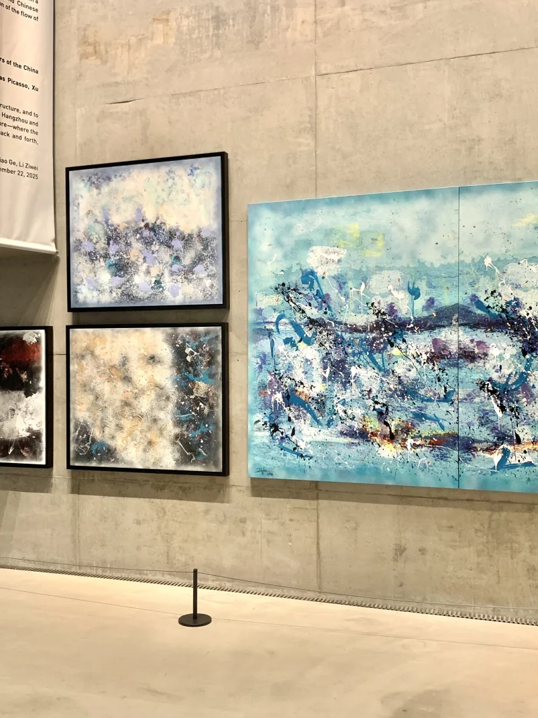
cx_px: 261
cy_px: 367
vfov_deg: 52.6
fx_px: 726
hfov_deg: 40.7
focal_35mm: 35
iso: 250
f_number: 1.8
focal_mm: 4.25
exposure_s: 1/60
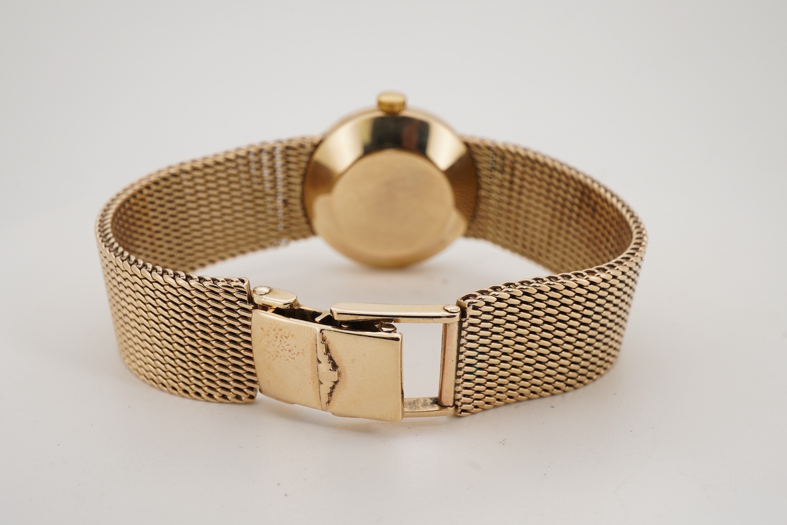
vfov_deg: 29.9
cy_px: 262
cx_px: 394
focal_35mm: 45
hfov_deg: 43.6
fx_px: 984
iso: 160
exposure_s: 1/160
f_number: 22
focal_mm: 30
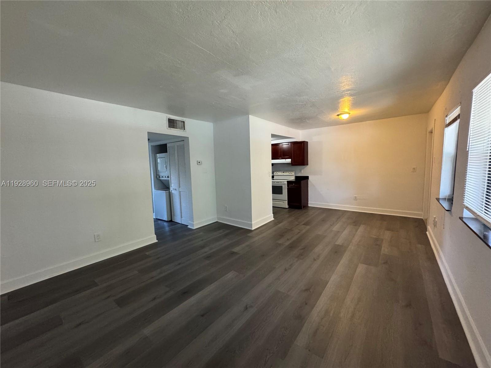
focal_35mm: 14
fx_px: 199
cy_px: 184
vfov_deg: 85.7
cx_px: 246
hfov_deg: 102.1
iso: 500
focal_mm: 2.22
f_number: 2.2
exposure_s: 1/60
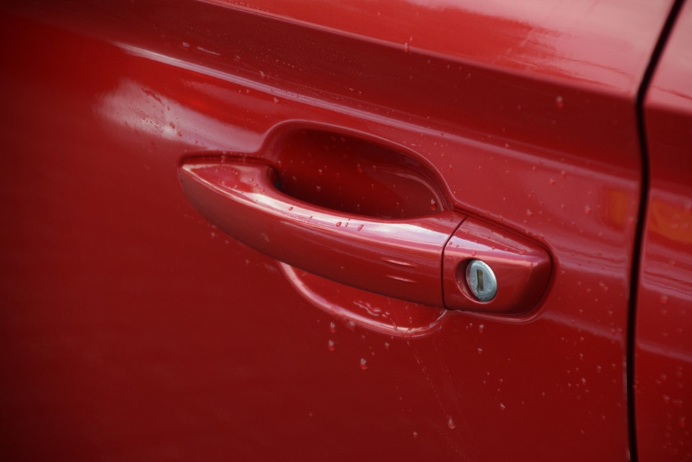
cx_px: 346
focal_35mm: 232
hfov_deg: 8.9
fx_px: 4469
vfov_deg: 5.9
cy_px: 231
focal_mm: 155
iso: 450
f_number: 6
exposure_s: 1/250
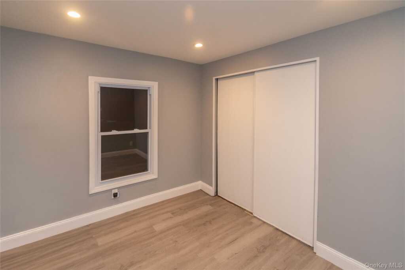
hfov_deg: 100.4
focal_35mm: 15
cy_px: 135
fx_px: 169
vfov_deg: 77.3
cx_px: 202
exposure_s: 1/60
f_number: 5.6
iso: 1800
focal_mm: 10
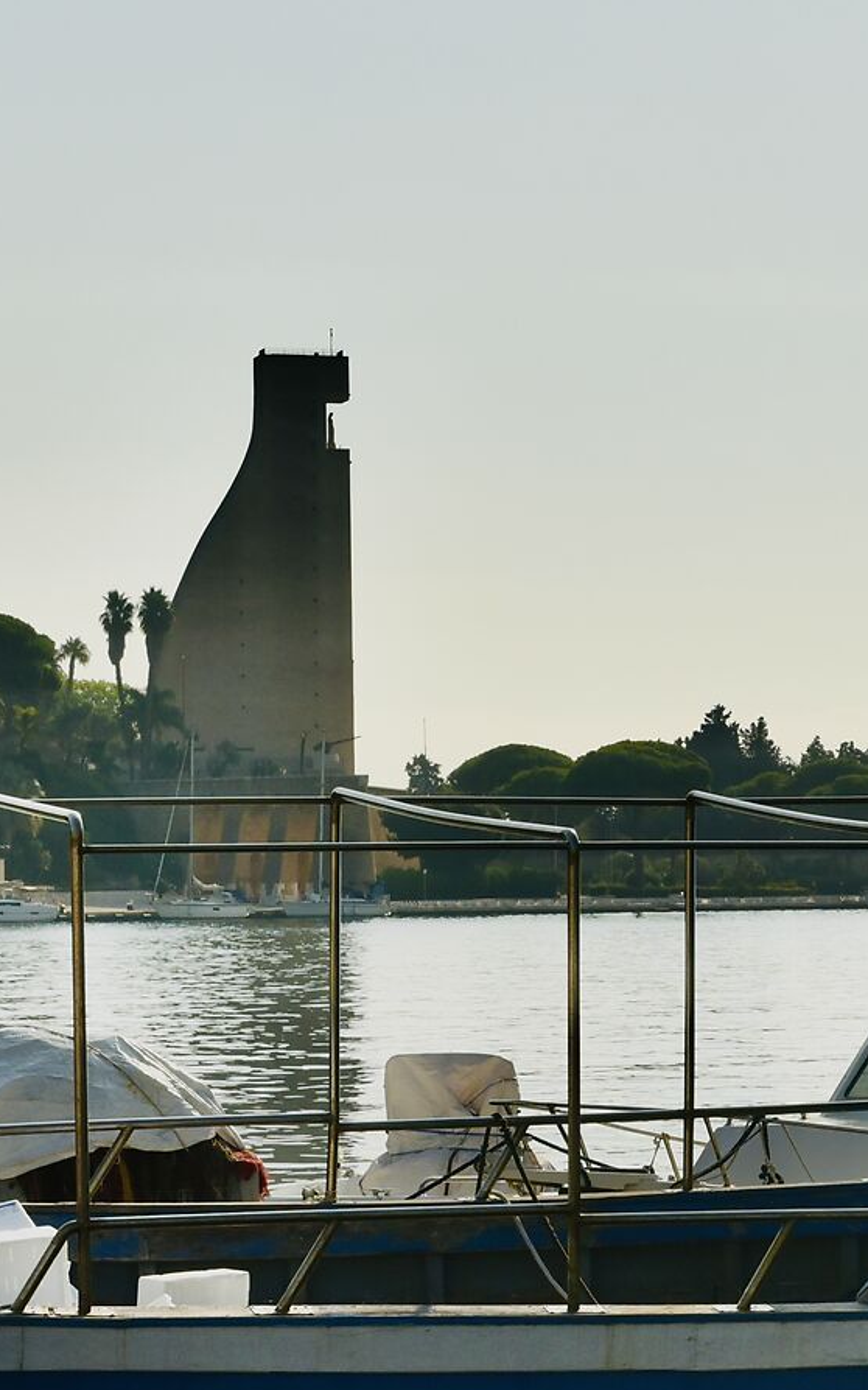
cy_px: 942
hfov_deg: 9.4
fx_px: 5186
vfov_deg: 15.2
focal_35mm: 137
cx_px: 1209
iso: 320
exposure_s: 1/1000
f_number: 9
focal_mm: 50
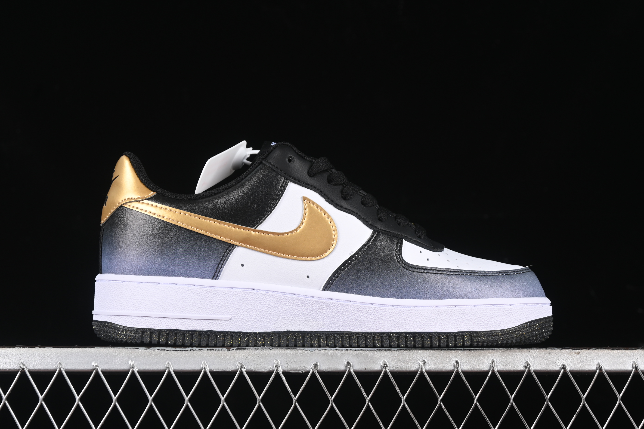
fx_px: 1342
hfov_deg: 27.0
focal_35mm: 75
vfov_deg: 18.2
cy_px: 214
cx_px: 322
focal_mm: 50
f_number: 7.1
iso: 160
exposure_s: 1/60
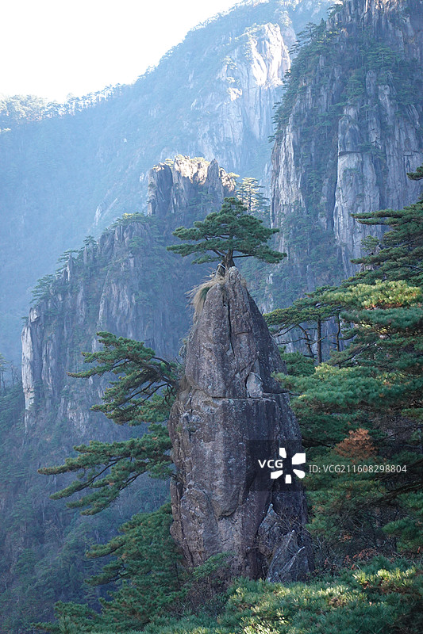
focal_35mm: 163
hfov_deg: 8.4
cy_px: 317
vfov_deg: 12.6
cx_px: 212
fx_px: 2874
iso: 640
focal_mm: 58.92
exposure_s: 1/200
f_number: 4.5
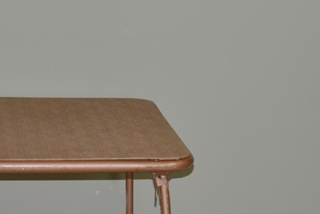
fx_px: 1218
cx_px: 69
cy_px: 227
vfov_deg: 9.9
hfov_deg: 14.9
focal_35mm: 137
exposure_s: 1/60
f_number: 8
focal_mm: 40
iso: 320
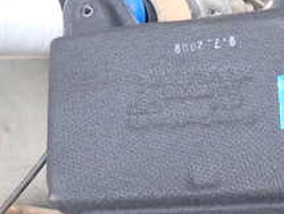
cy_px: 221
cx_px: 291
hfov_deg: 26.2
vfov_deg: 20.3
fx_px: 575
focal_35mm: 70
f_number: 2
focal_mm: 4.5
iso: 200
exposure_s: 1/50
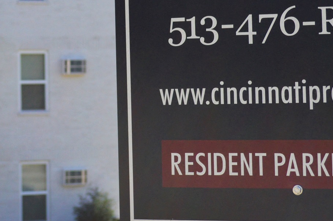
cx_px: 5
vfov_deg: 8.6
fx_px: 1460
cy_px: -17
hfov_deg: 12.9
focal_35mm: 158
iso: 200
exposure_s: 1/800
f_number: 4.8
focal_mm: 32
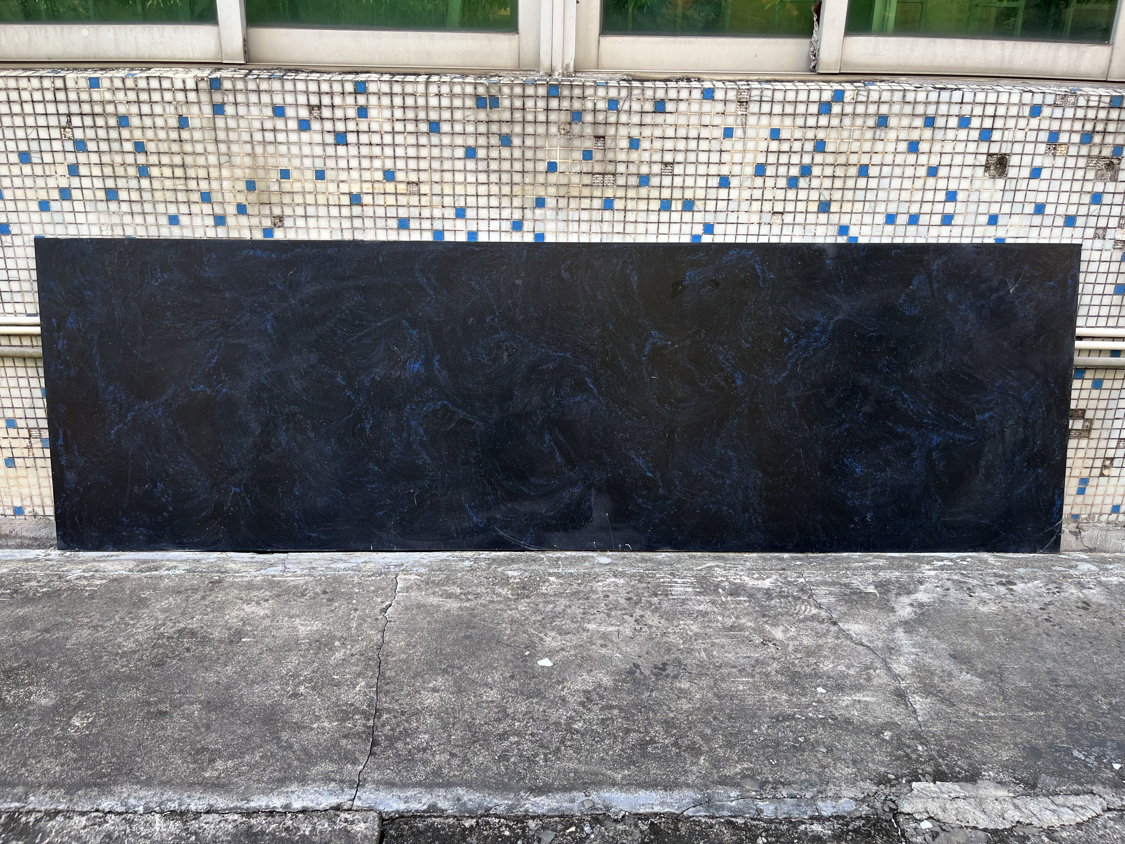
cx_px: 562
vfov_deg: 53.1
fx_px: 845
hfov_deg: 67.3
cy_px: 422
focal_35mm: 26
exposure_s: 1/352
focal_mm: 5.1
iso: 50
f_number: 1.6
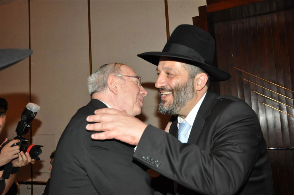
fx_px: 294
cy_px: 98
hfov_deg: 53.2
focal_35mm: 36
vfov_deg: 36.8
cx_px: 147
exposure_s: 1/60
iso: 800
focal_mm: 24
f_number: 4
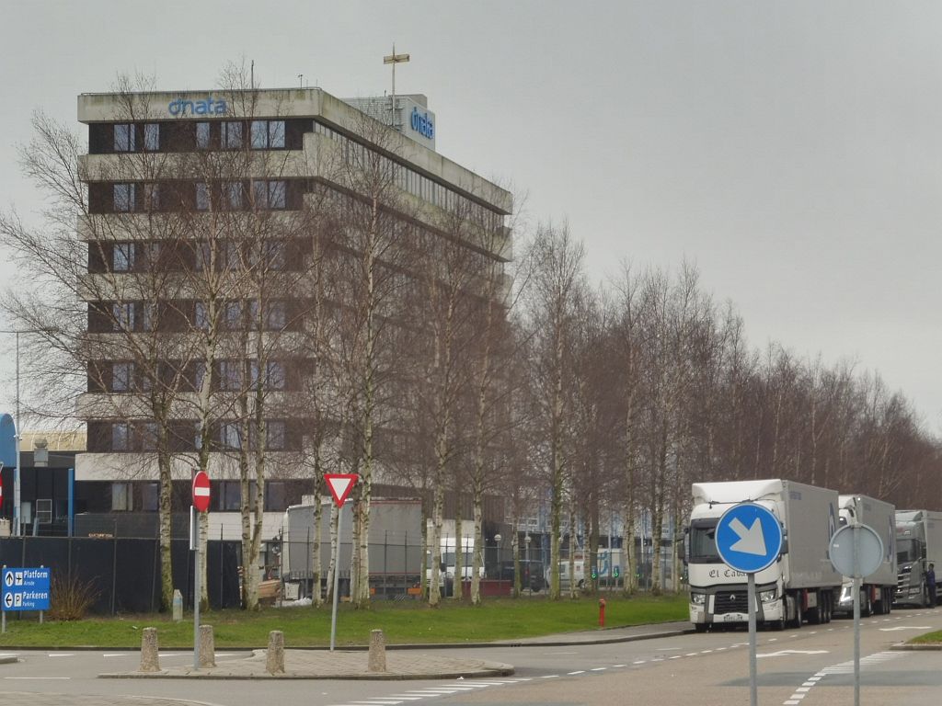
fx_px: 3320
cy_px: 353
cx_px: 471
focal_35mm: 122
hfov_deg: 16.1
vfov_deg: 12.1
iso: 250
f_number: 6.3
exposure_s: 1/100
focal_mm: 21.8
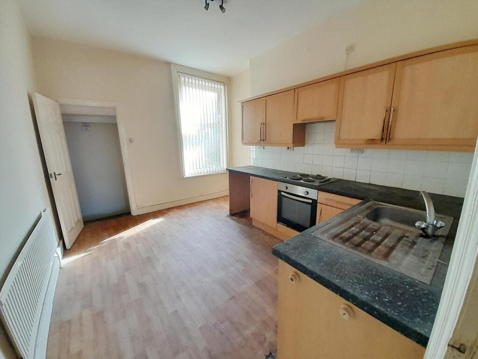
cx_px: 239
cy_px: 180
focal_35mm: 13
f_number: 2.2
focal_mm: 1.13
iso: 64
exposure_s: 1/50
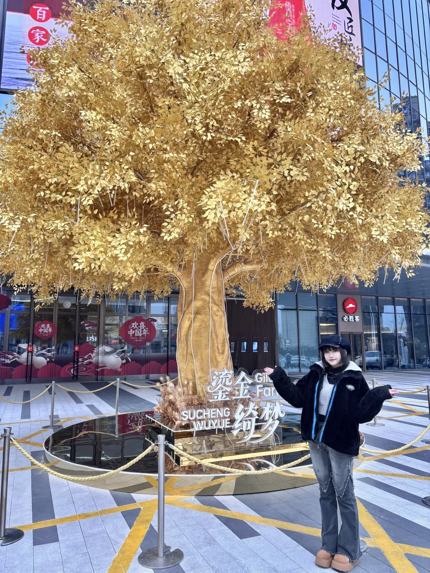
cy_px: 286
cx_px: 215
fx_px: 431
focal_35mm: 26
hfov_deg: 53.1
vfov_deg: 67.3
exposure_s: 1/217
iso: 40
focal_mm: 5.96
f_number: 1.6
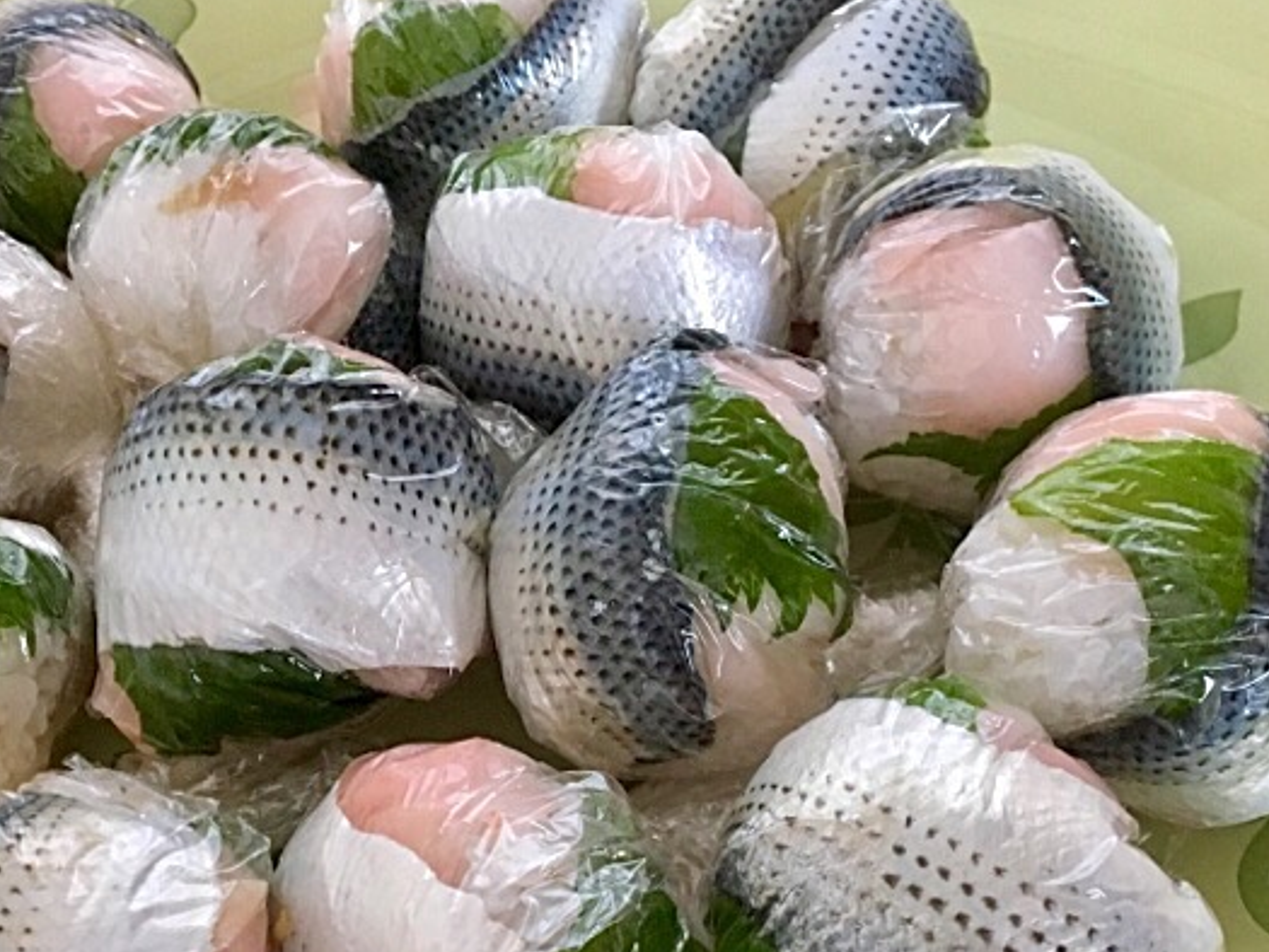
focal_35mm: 53
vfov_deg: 27.3
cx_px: 578
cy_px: 648
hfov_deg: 36.1
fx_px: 1943
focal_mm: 4.15
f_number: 2.2
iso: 200
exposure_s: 1/30
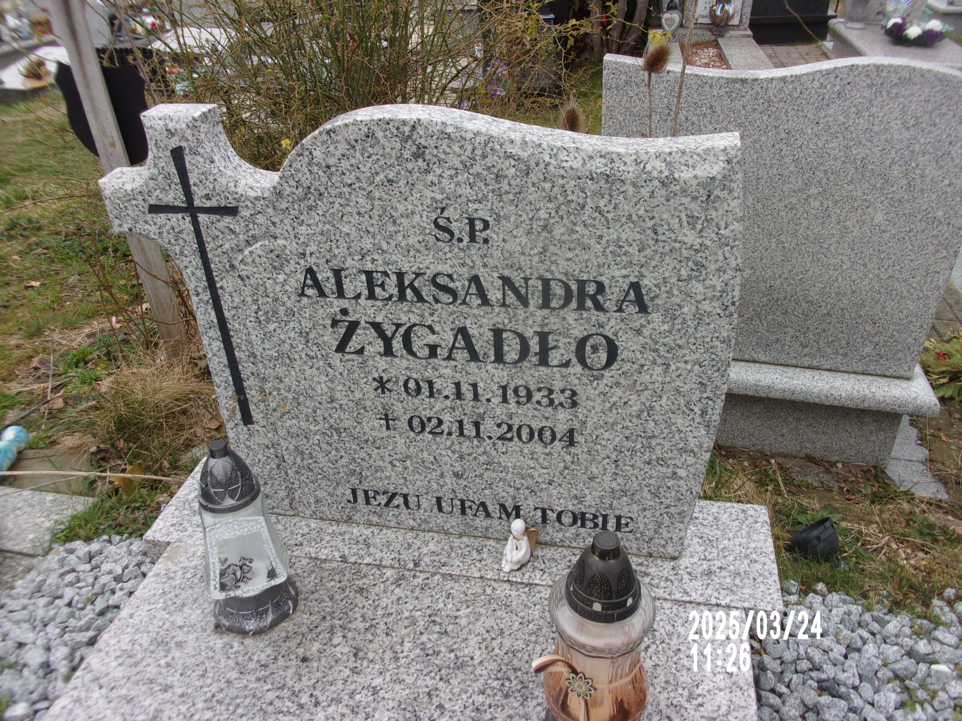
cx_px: 481
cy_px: 360
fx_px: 778
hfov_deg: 63.4
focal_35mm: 28
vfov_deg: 49.7
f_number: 10.8
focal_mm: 5.1
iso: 80
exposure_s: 1/45
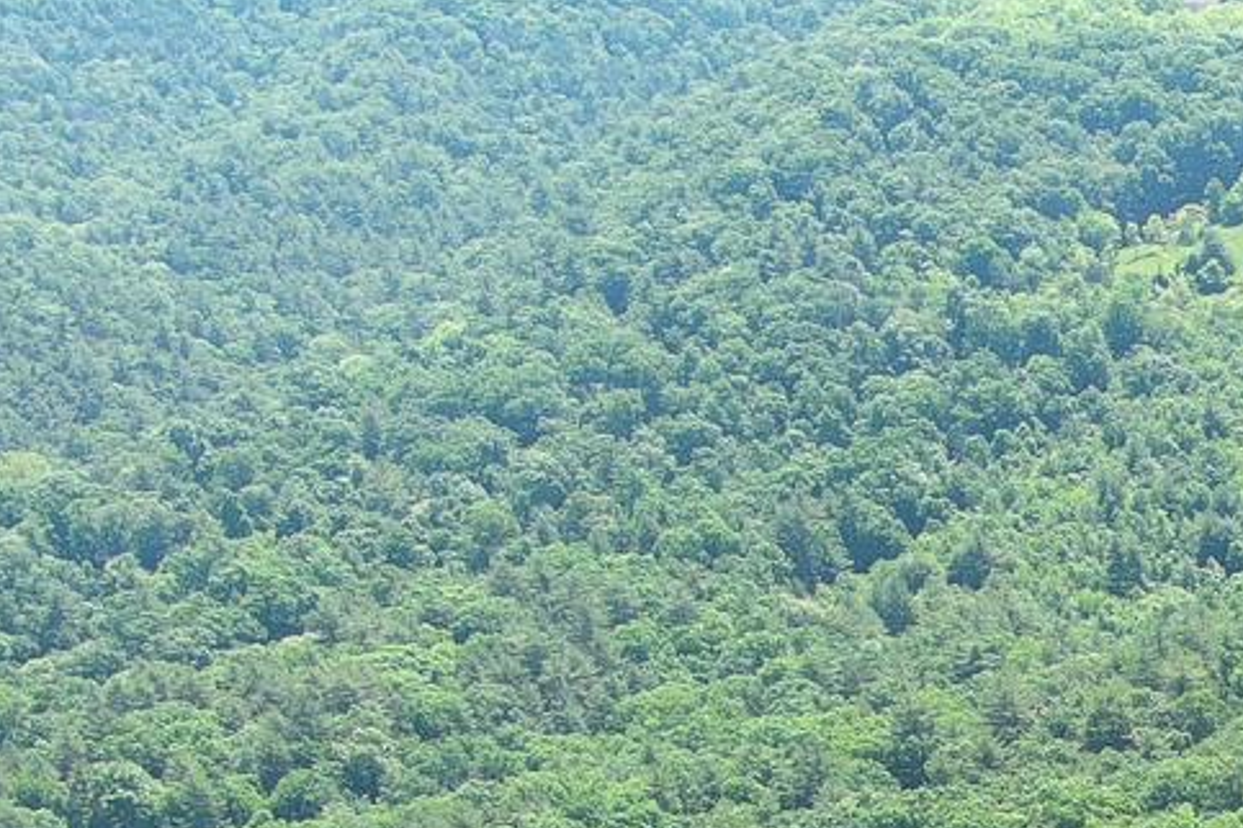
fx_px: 4247
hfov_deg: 14.3
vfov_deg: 10.2
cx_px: 2378
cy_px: 1732
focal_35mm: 123
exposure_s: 1/325
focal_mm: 10.57
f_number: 2.8
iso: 100
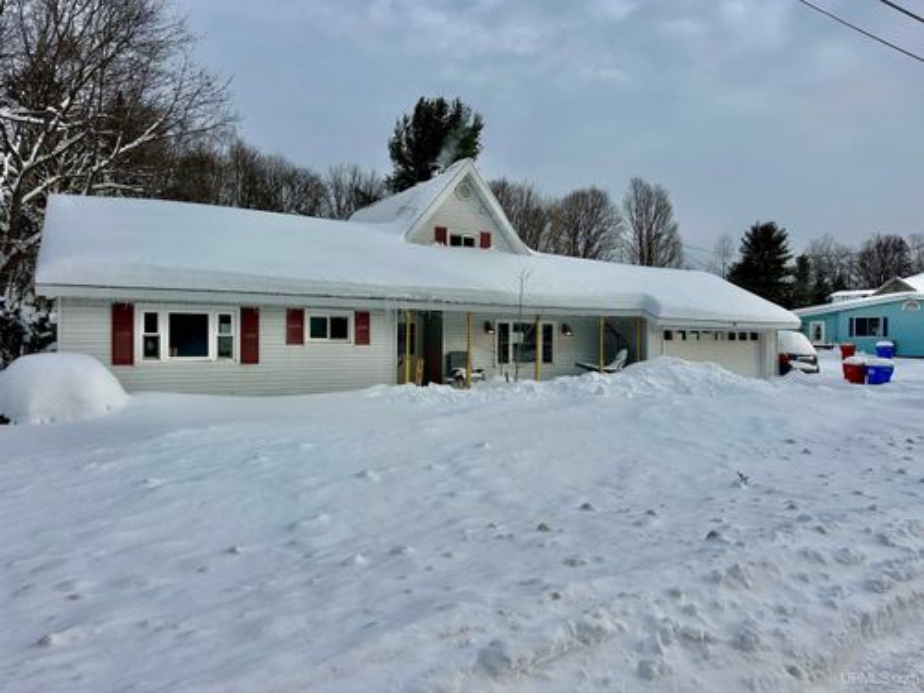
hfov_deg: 71.6
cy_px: 346
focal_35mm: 24
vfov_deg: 56.8
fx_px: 641
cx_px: 462
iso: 80
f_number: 1.78
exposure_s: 1/3472
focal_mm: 6.86
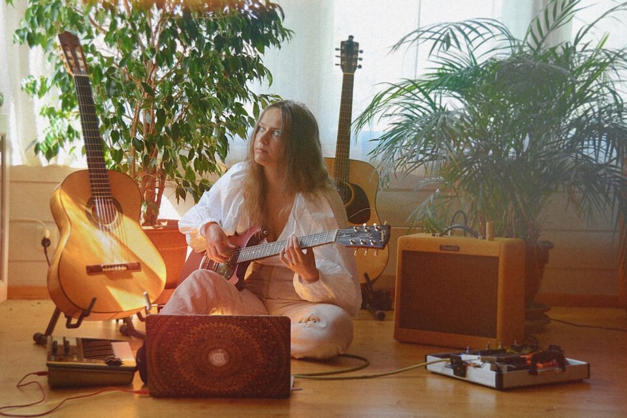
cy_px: 209
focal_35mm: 68
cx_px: 314
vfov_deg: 20.2
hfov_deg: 29.9
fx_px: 1176
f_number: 5.3
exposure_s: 1/60
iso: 400
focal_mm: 45
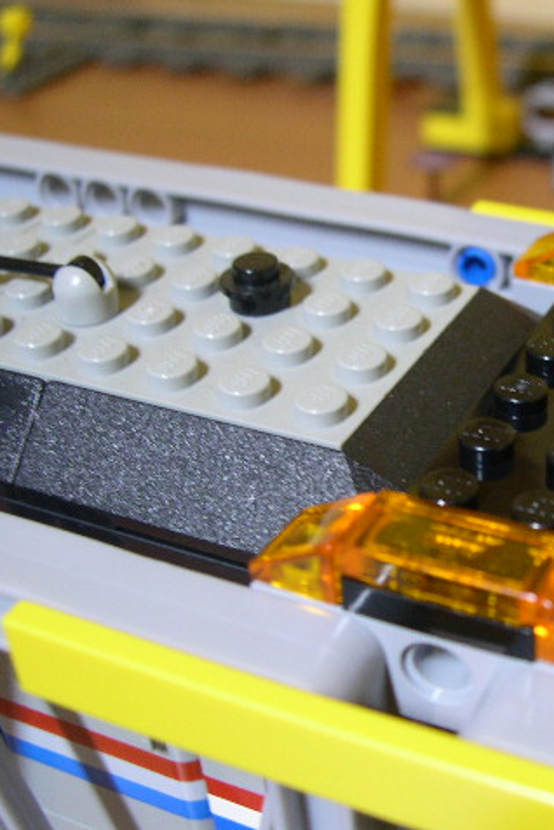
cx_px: 483
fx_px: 1223
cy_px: 414
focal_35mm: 53
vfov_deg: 37.5
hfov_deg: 24.9
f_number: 2.8
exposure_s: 1/4.7
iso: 187
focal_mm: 8
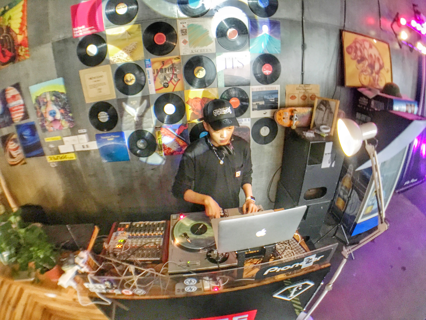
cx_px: 213
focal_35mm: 29
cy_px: 160
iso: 250
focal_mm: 4.15
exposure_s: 1/17
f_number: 2.2
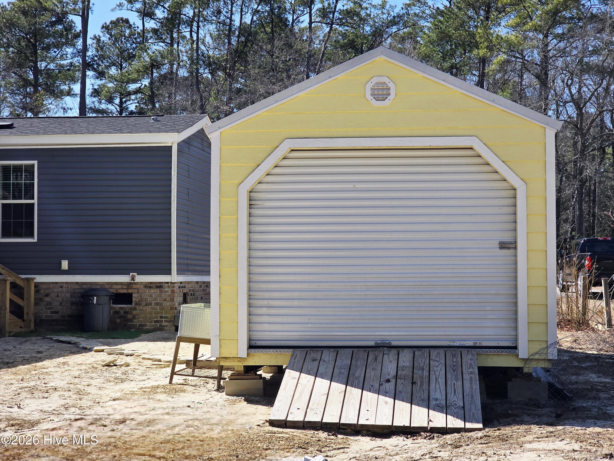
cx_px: 307
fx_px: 1224
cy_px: 230
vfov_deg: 21.3
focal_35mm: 69
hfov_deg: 28.2
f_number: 2.4
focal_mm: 7.9
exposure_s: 1/2000
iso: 50
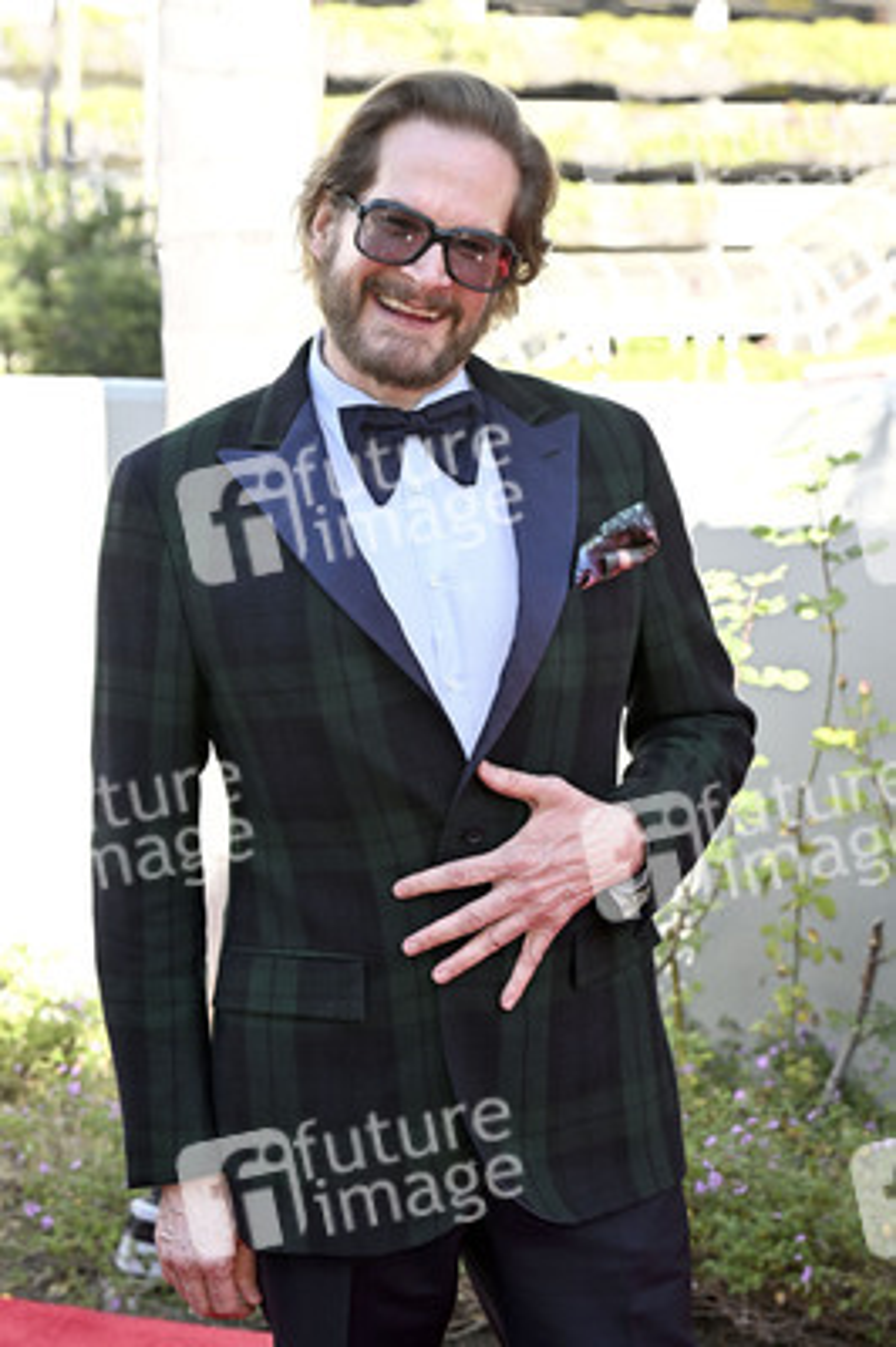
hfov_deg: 20.9
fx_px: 2431
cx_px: 448
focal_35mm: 65
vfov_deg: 31.0
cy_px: 674
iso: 640
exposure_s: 1/320
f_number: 5.6
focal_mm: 65
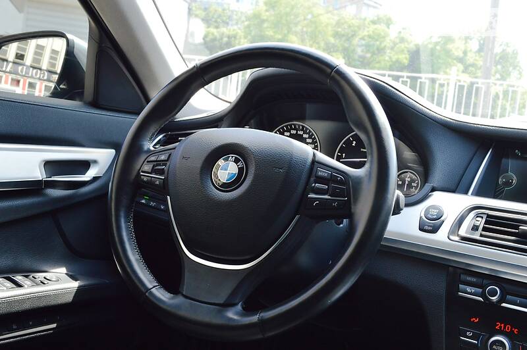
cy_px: 175
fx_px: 527
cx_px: 264
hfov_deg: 53.2
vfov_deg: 36.8
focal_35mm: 36
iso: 800
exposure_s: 1/60
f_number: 8
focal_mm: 24
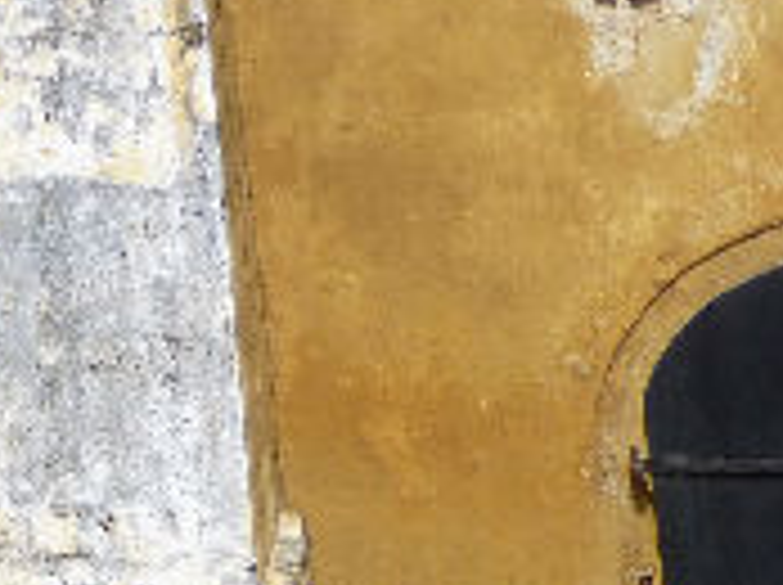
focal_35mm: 102
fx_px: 2304
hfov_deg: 15.8
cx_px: -711
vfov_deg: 13.6
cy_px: -297
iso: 100
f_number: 4
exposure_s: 1/800
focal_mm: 4.3
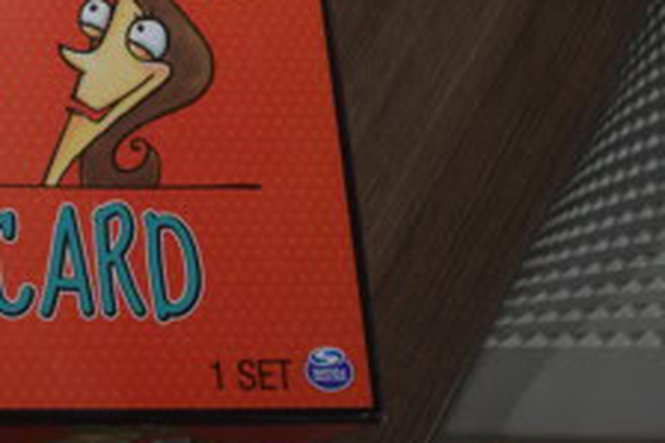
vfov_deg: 15.8
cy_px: -36
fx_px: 1557
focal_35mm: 84
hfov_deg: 22.3
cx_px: -131
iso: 400
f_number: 4.5
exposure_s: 1/80
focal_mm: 21
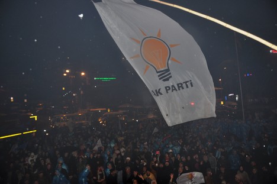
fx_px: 184
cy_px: 92
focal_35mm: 24
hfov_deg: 73.8
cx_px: 138
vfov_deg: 53.0
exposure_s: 1/60
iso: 200
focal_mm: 16
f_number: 3.5
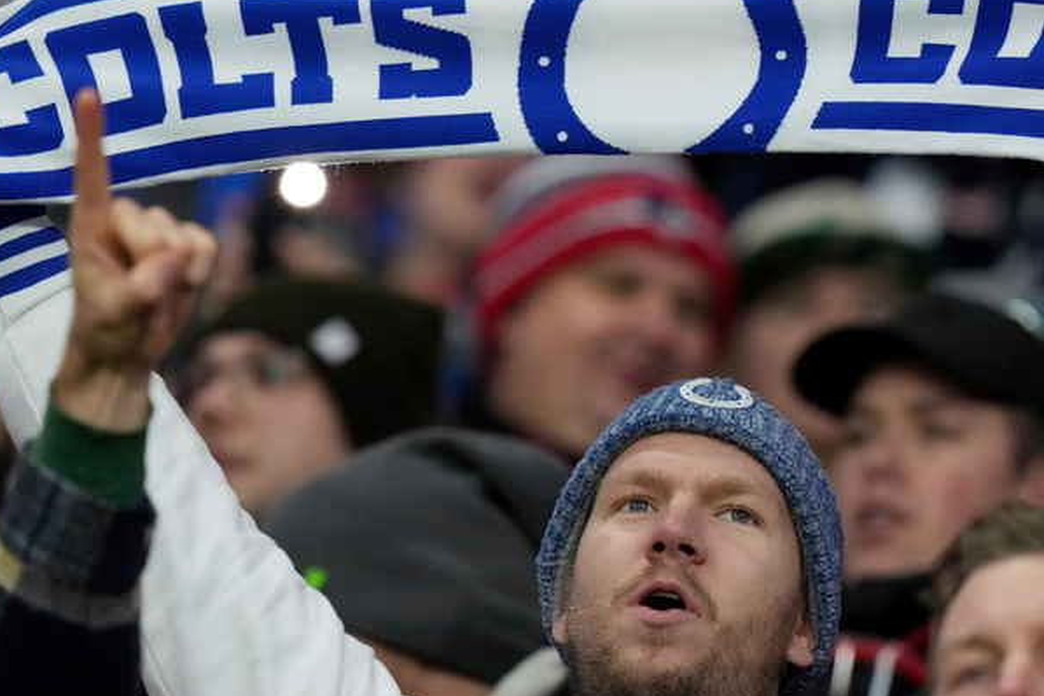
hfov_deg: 3.0
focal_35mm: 686
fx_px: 19892
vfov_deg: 2.0
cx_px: 568
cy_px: 351
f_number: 3.2
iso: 3200
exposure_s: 1/1000
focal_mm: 400
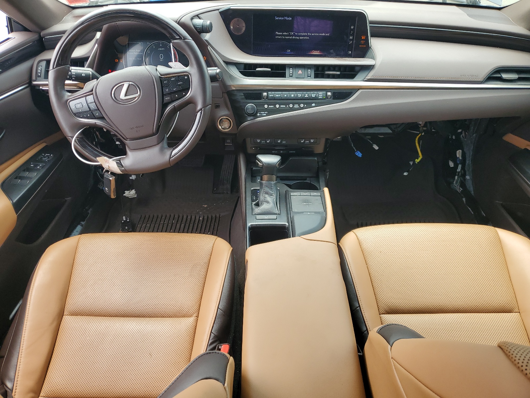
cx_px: 265
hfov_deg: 67.3
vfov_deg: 53.1
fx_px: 398
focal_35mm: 26
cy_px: 199
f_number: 1.5
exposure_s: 1/263
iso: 50
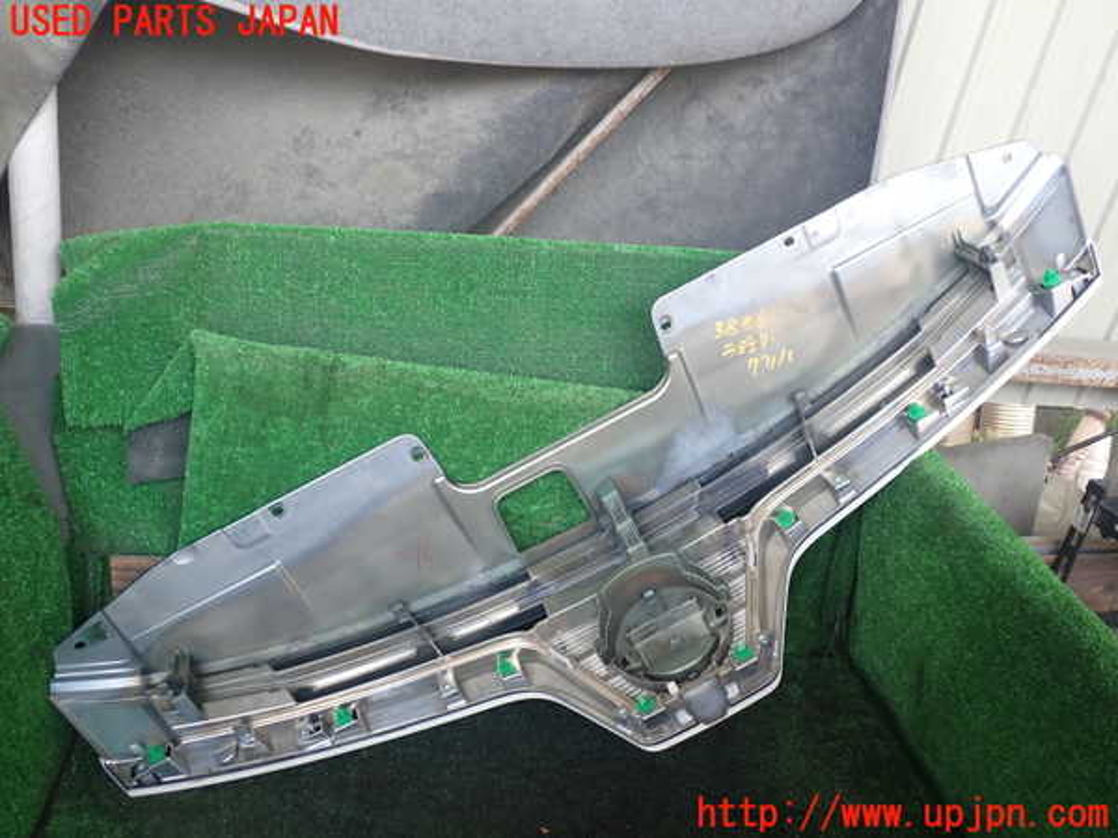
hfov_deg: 60.0
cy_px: 419
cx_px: 559
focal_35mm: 30
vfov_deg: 46.8
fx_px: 969
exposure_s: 1/80
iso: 100
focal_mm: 5.4
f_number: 2.3
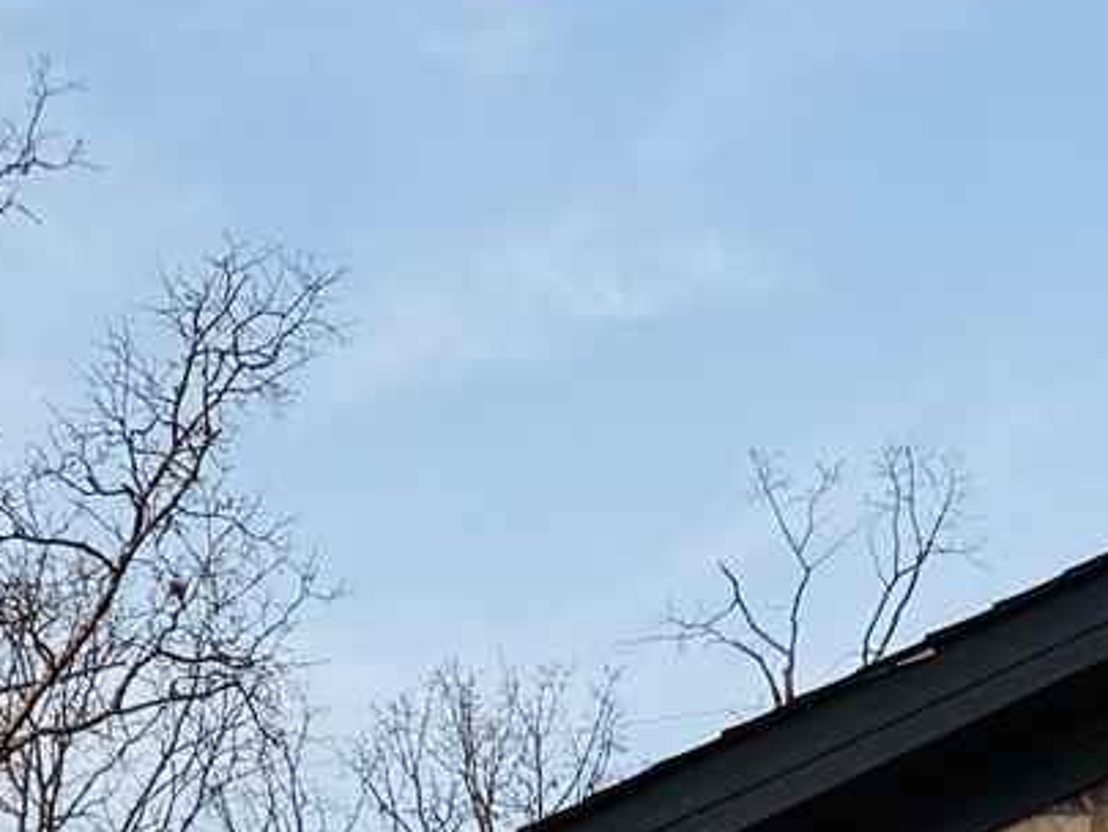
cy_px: 1891
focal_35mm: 182
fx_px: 5827
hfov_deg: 10.8
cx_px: 200
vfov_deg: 7.7
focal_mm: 6.76
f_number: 1.78
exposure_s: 1/604
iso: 80
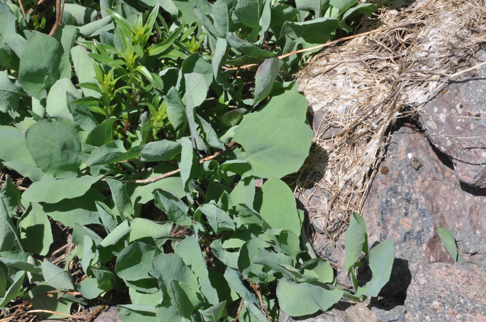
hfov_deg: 18.2
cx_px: 243
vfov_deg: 12.1
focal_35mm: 112
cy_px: 161
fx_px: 1517
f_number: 16
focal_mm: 75
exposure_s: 1/125
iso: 200
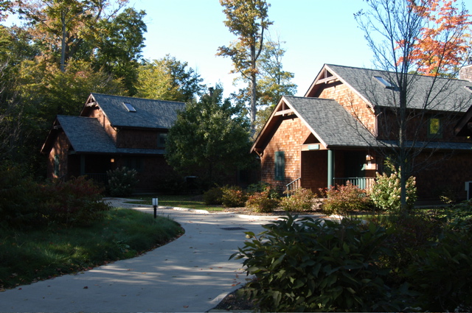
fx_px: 471
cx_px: 236
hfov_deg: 53.2
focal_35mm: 36
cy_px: 156
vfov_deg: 36.8
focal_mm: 24
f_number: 7.1
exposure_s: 1/100
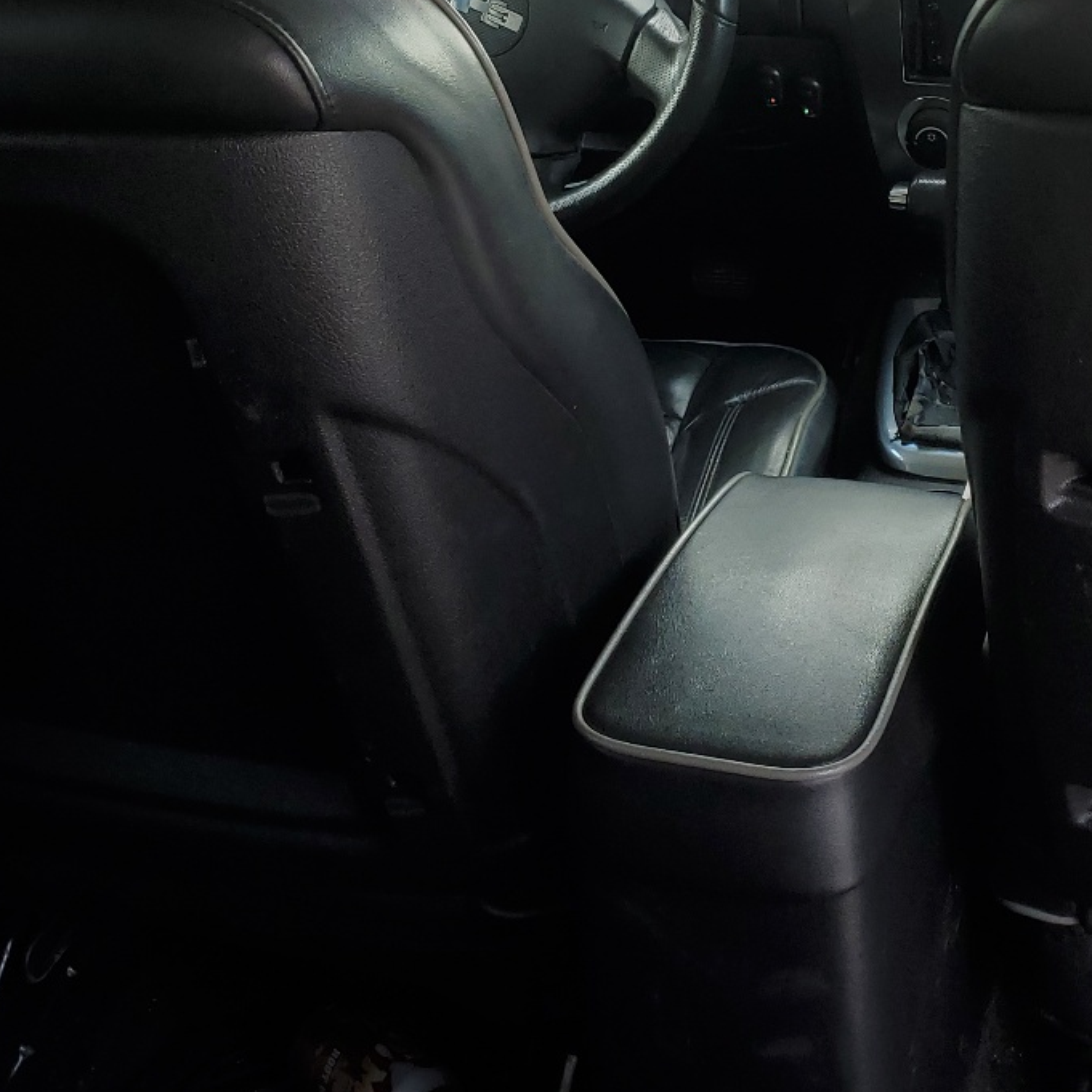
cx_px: 723
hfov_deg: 31.4
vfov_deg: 30.5
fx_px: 1927
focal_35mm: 54
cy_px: 152
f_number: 1.5
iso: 50
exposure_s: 1/323
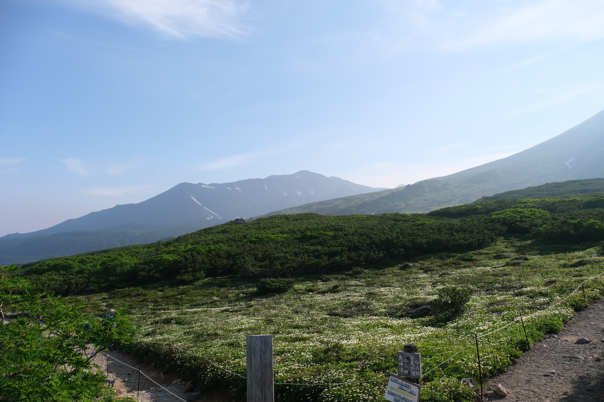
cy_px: 201
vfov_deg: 47.9
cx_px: 302
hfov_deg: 67.4
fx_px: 453
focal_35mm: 27
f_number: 8
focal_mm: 18
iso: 320
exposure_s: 1/480
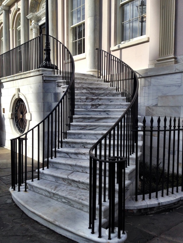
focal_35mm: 35
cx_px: 92
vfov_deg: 52.6
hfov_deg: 40.7
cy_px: 122
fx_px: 247
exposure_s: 1/1727
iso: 50
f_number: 2.4
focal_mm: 4.28
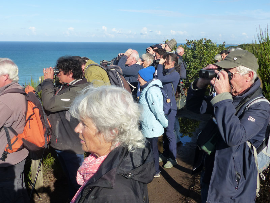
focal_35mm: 37
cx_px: 135
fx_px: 289
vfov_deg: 38.7
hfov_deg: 50.1
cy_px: 102
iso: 160
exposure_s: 1/1000
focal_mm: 6.6
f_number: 4
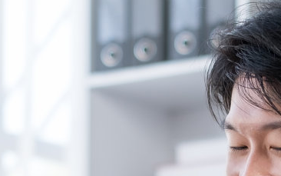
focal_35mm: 223
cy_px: 310
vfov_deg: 5.8
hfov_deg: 9.4
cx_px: 176
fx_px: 1708
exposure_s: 1/340
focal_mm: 33
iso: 160
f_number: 1.4
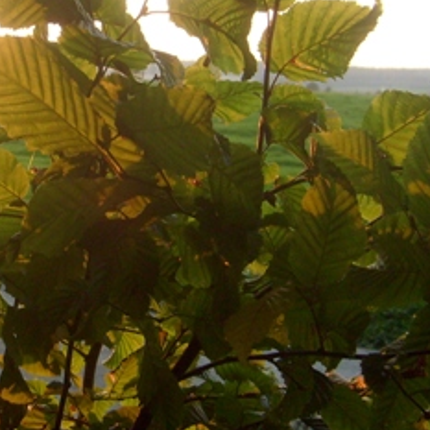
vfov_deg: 20.3
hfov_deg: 20.1
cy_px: 133
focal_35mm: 85
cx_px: 66
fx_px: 1195
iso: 80
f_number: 2.8
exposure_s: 1/90
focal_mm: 5.8
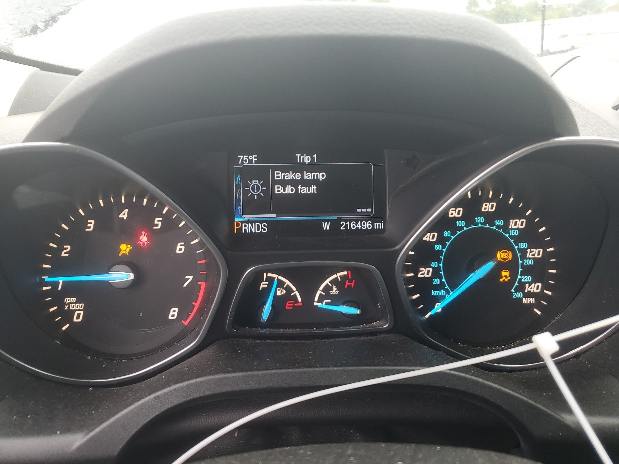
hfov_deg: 67.3
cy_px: 232
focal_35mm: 26
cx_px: 310
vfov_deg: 53.1
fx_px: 465
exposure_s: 1/50
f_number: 1.5
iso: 54
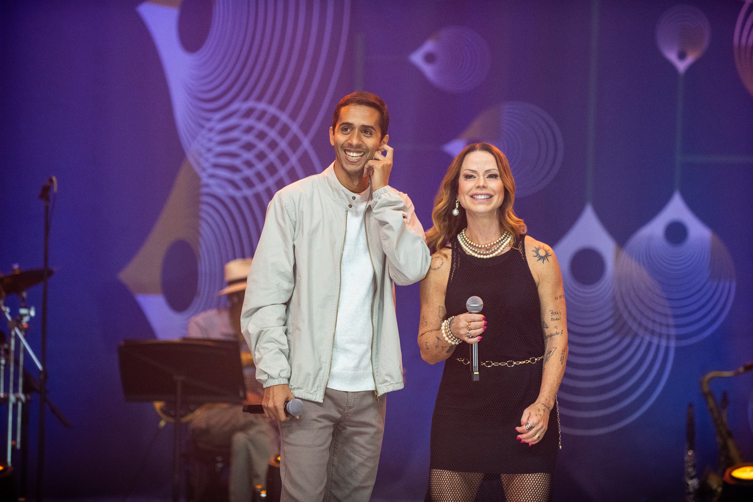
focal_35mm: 150
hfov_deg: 13.7
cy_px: 251
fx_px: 3137
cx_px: 376
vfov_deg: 9.1
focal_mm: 150
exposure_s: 1/320
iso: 1250
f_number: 3.2
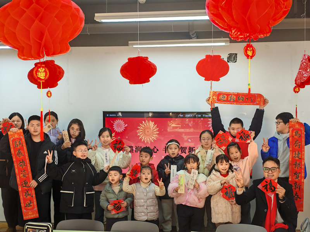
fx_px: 484
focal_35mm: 54
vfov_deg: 27.0
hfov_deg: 35.5
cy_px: 116
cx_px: 155
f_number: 1.95
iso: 200
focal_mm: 5.52
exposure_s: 1/92
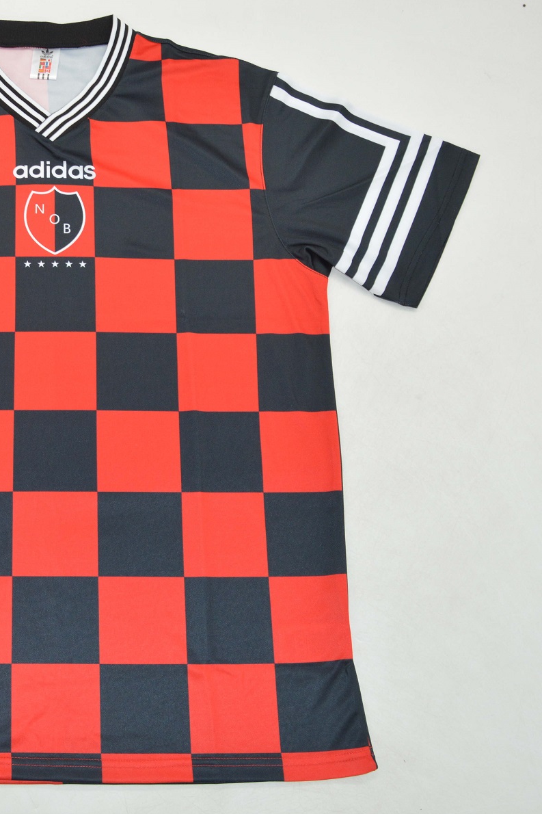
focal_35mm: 48
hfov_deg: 27.1
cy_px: 410
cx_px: 43
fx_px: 1079
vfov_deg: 41.3
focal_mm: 21
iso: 400
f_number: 6.3
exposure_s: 1/200
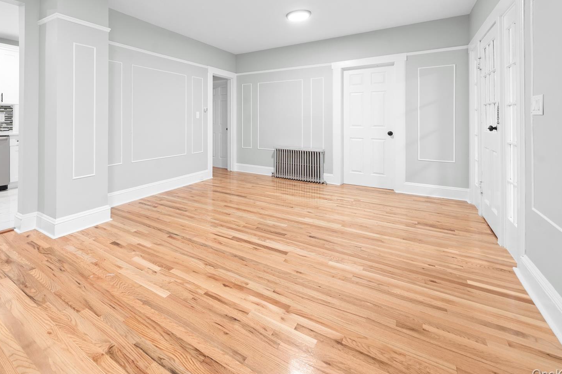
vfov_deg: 68.1
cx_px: 213
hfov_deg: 91.5
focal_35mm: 17
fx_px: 265
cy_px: 119
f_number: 8
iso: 250
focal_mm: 12
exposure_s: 1
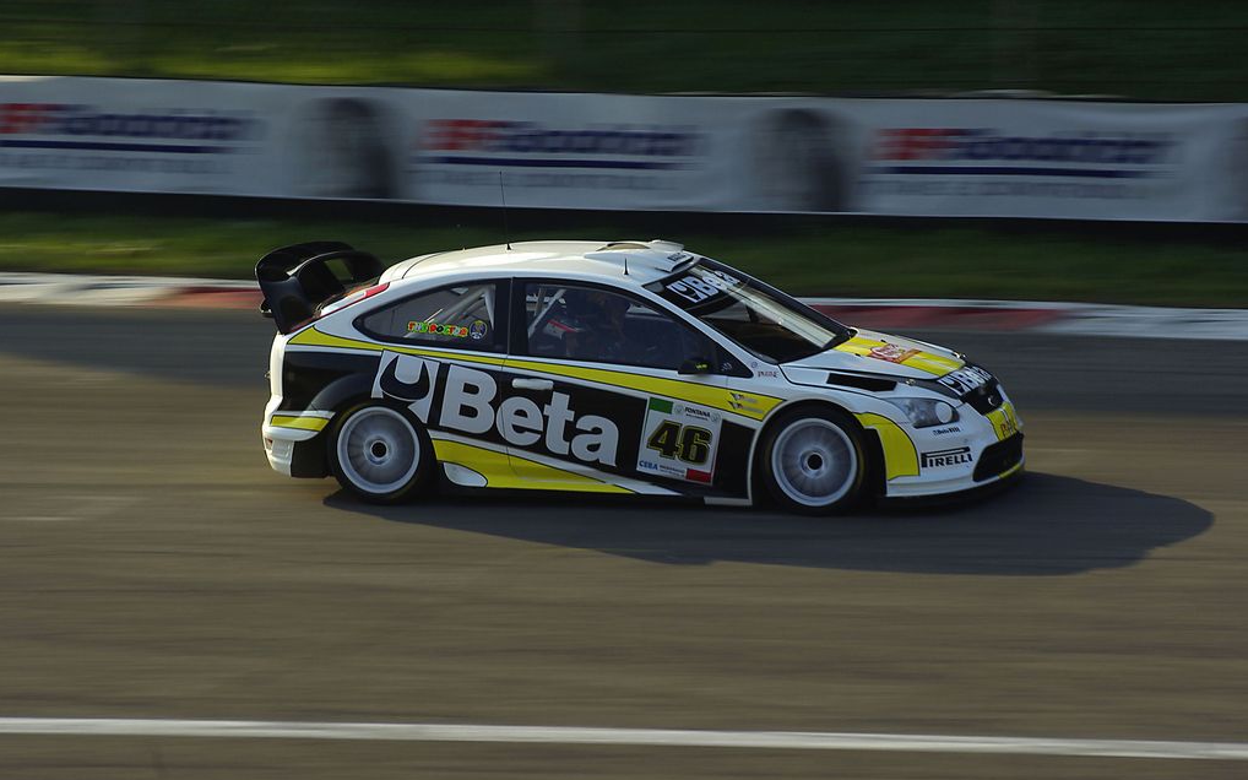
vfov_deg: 5.7
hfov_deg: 9.1
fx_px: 7856
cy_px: 399
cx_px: 625
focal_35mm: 231
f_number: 9
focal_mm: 150
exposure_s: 1/125
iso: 100
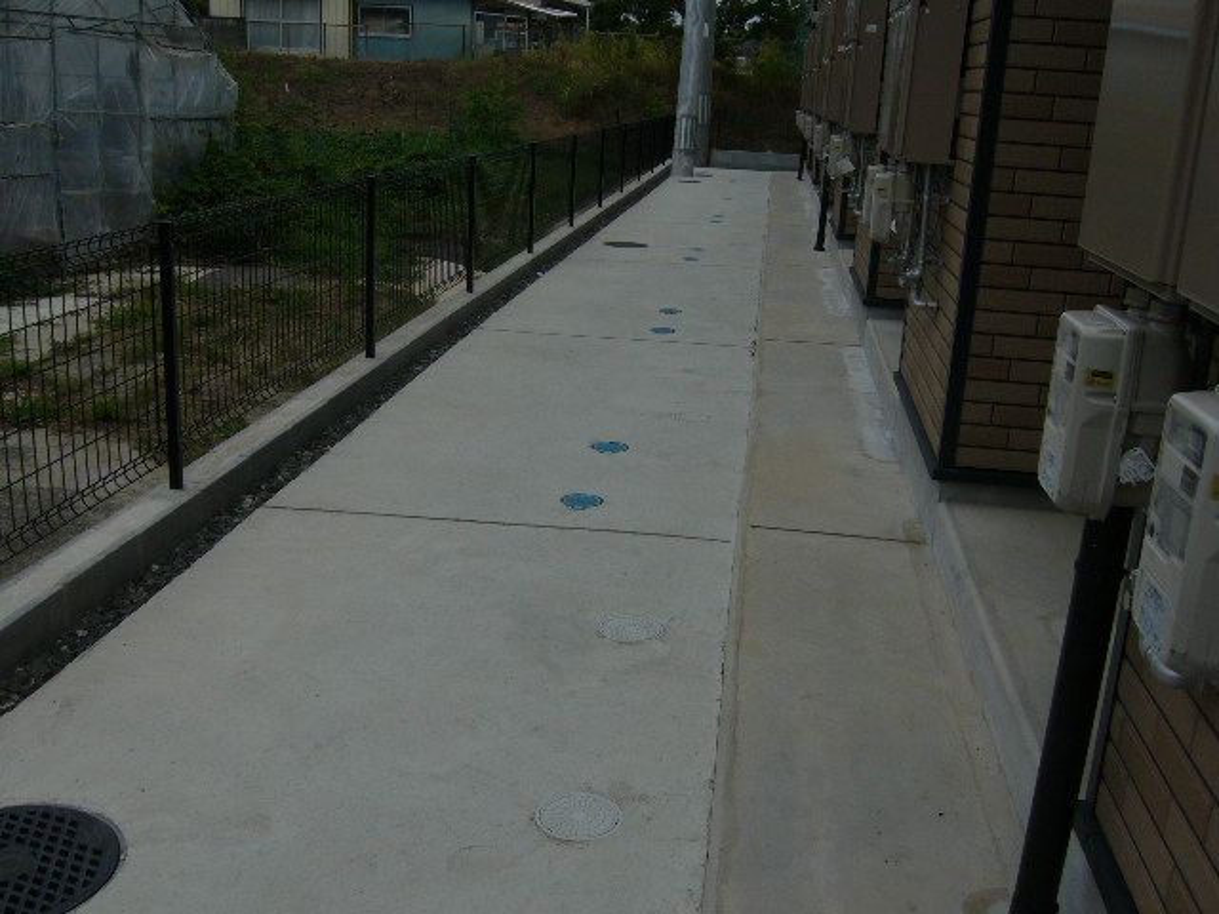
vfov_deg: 40.7
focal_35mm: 35
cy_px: 457
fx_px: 1233
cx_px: 610
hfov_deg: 52.6
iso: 80
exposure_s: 1/640
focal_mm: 5.8
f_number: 5.6
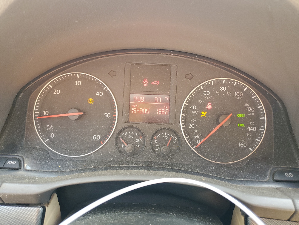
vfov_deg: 53.1
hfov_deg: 67.3
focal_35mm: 26
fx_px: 225
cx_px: 150
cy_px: 112
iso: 99
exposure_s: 1/60.2
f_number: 1.5
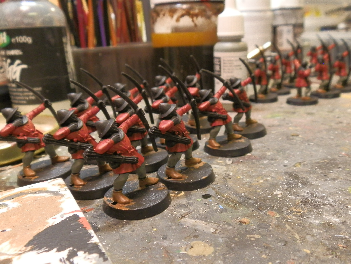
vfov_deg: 44.1
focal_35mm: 32
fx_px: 324
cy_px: 141
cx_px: 191
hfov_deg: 56.7
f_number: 3.1
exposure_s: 1/20
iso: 200
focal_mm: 5
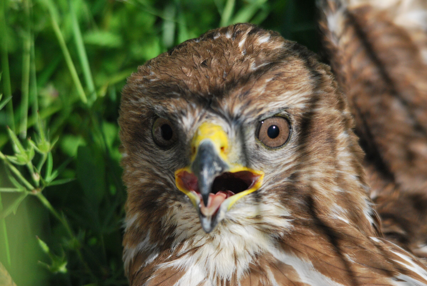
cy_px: 143
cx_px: 214
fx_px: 6769
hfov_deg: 3.6
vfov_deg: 2.4
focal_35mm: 570
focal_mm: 380
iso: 800
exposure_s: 1/3200
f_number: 7.1
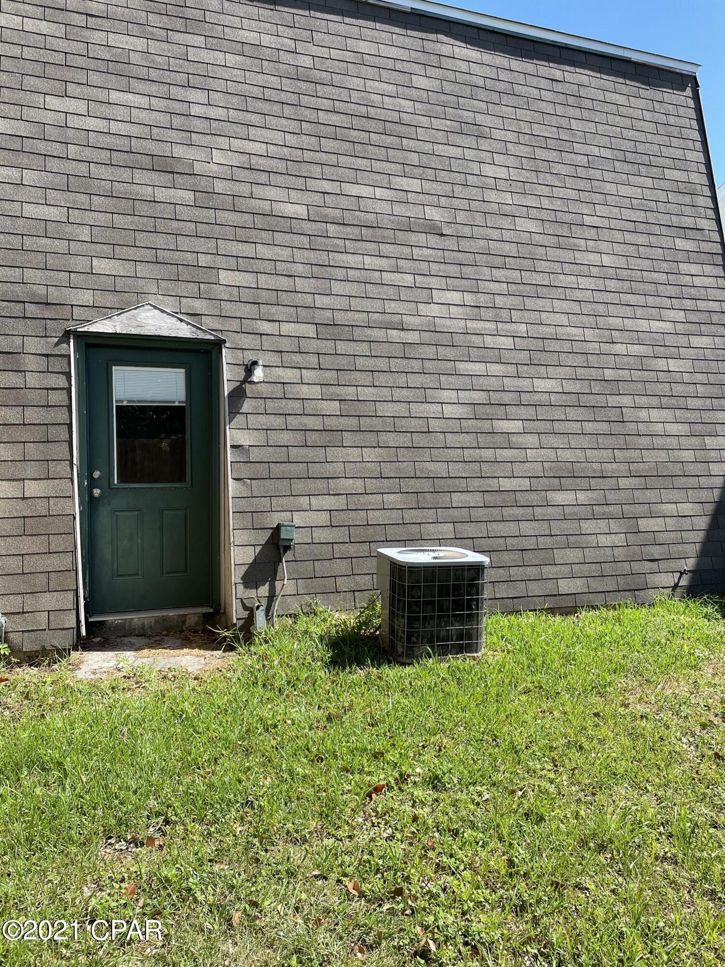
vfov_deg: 67.3
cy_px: 484
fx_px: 726
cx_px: 362
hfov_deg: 53.1
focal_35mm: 26
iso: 32
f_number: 1.6
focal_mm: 4.2
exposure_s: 1/1233
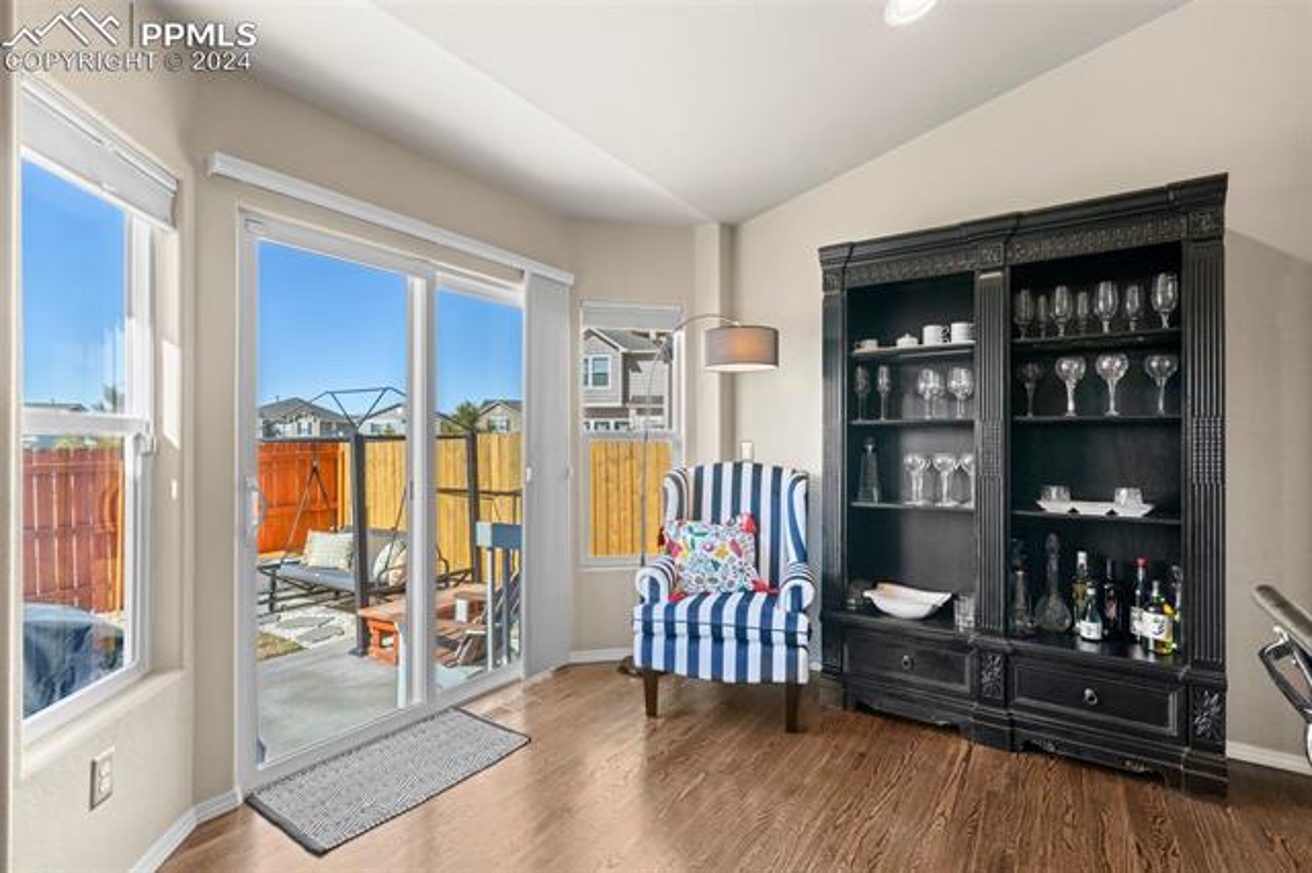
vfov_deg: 73.7
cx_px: 656
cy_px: 436
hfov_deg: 96.8
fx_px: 583
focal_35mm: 16
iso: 1600
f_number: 10
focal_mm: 16
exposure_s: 1/30
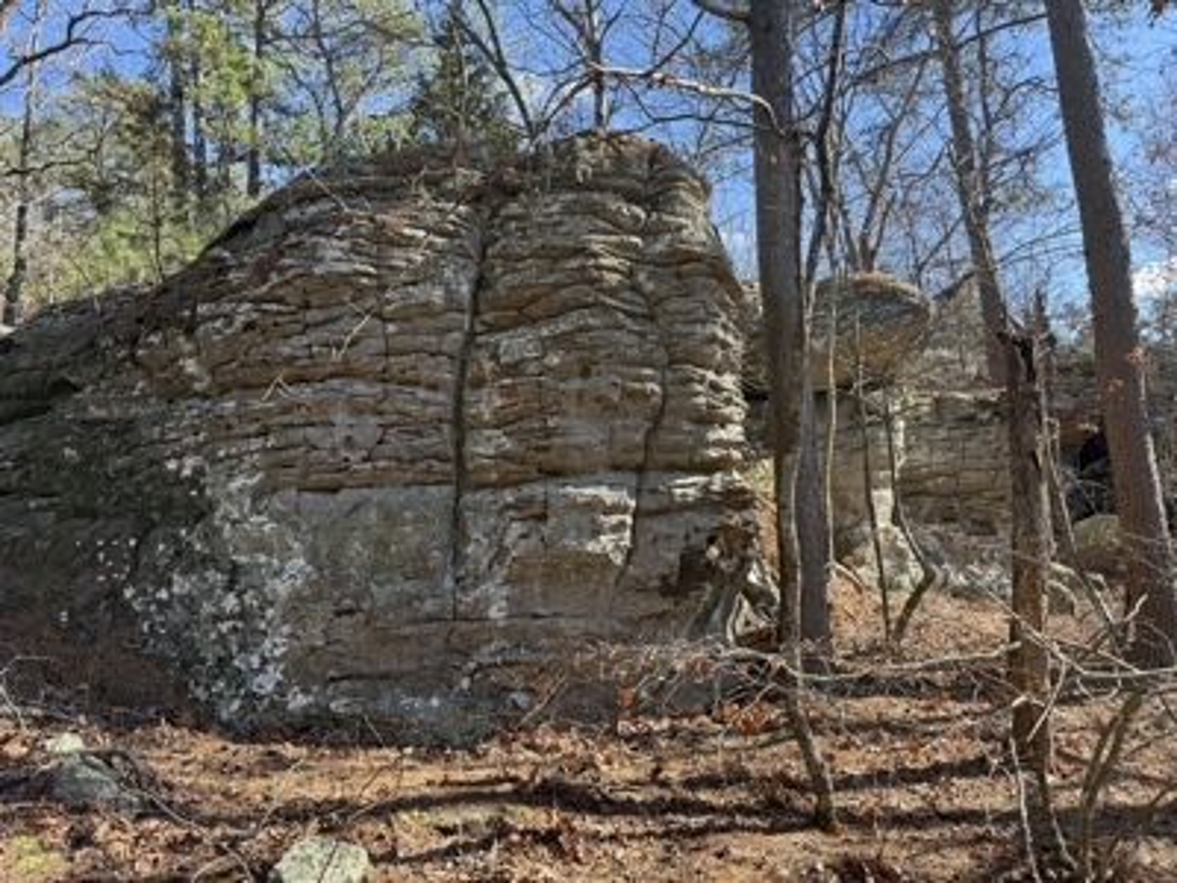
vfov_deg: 56.8
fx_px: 816
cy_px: 442
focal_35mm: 24
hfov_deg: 71.6
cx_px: 588
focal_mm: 6.76
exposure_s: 1/602
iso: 80
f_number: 1.78
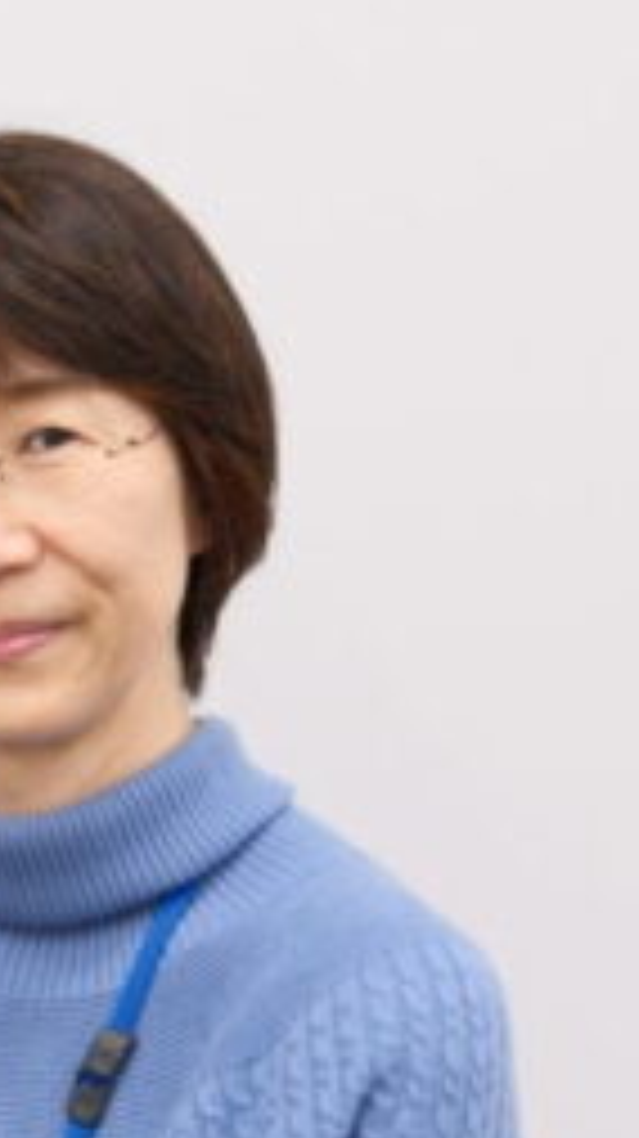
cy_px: 506
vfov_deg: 13.4
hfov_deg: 6.8
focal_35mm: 161
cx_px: -1287
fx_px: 4858
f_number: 3.5
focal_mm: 25.5
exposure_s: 1/80
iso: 500
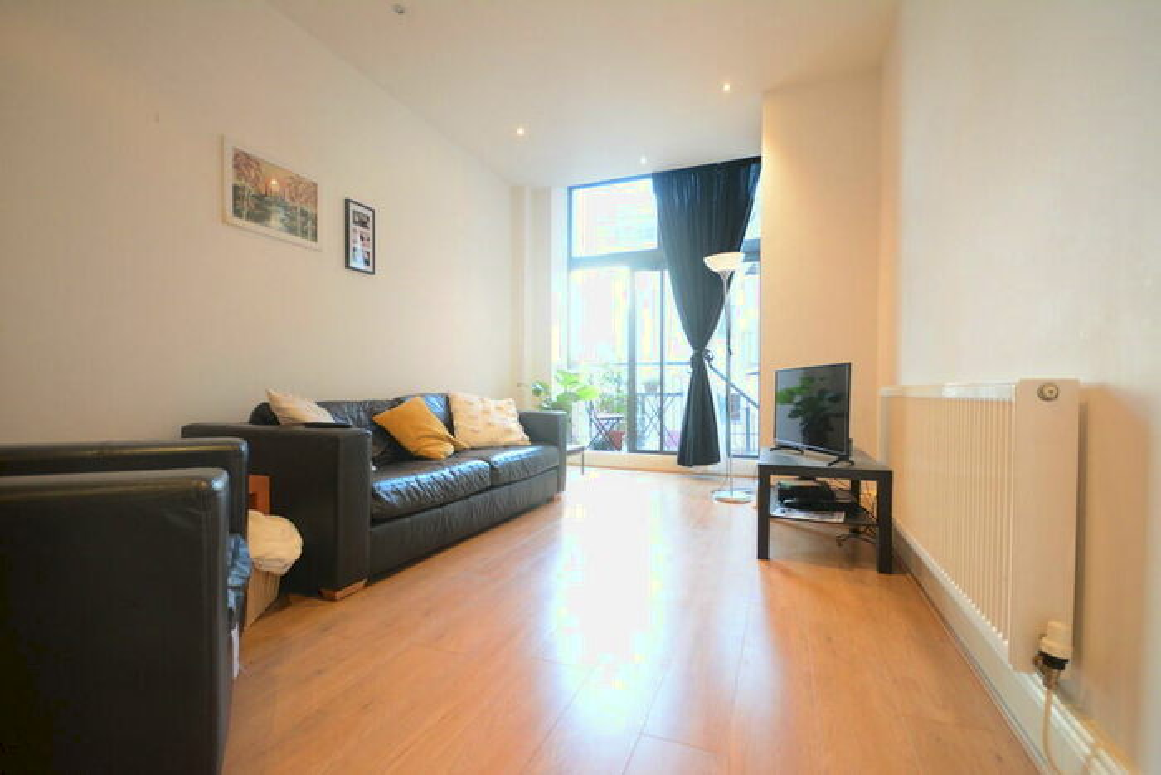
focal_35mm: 15
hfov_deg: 100.4
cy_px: 388
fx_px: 484
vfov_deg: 77.4
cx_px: 580
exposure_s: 1/40
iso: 1600
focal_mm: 10
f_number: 4
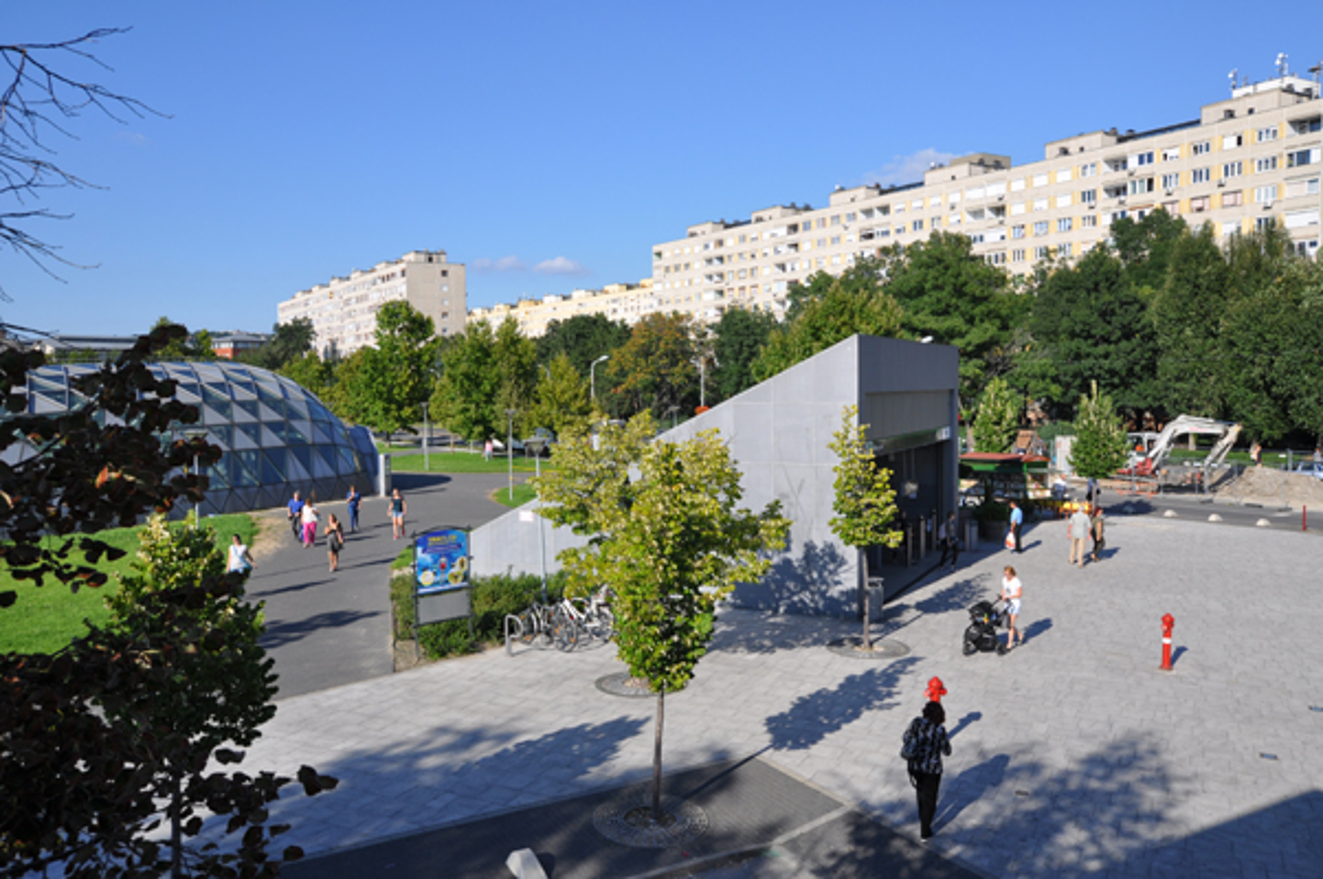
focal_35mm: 28
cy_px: 440
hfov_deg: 64.6
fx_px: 1046
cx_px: 662
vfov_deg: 45.6
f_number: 10
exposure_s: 1/400
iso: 200
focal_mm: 19
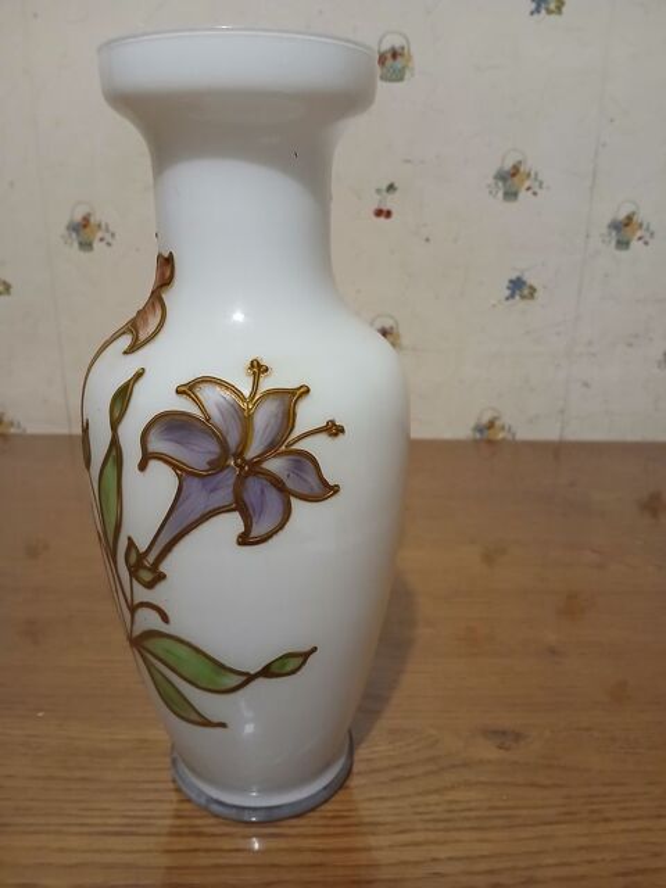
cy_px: 444
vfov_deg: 67.3
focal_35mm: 26
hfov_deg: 53.1
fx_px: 667
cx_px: 333
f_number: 1.8
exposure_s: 1/20
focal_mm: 3.98
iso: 500
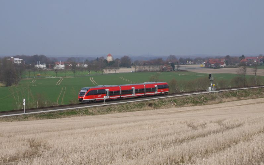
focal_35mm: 96
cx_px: 132
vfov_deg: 13.6
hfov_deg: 21.6
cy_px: 83
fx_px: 691
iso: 400
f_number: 16
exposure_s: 1/500
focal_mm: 45
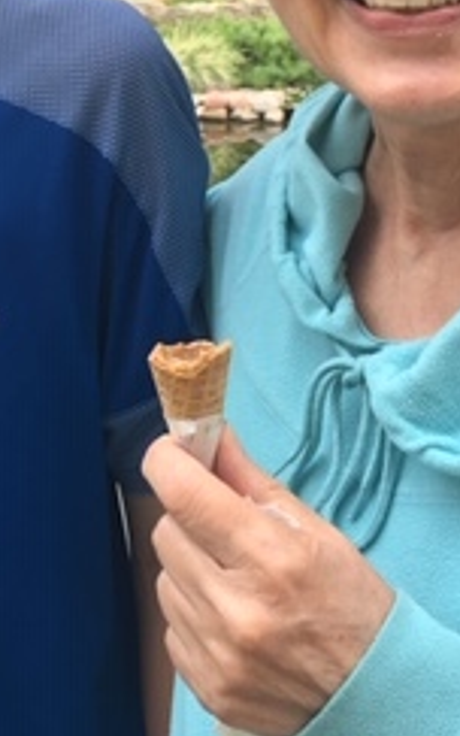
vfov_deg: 24.7
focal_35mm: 81
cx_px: -61
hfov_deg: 15.6
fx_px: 1624
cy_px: 61
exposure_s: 1/131
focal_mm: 4.15
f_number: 2.2
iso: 25
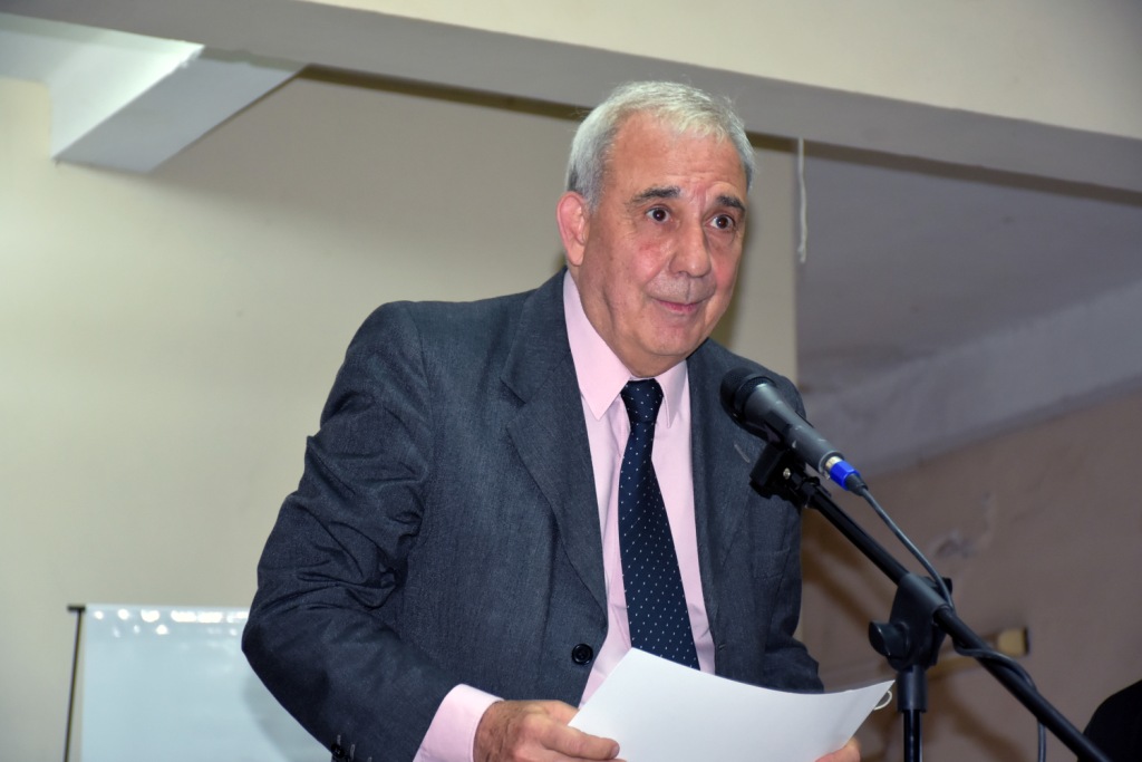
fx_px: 3569
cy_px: 381
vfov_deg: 12.2
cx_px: 571
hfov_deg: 18.2
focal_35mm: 112
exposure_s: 1/60
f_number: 5
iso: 800
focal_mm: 75
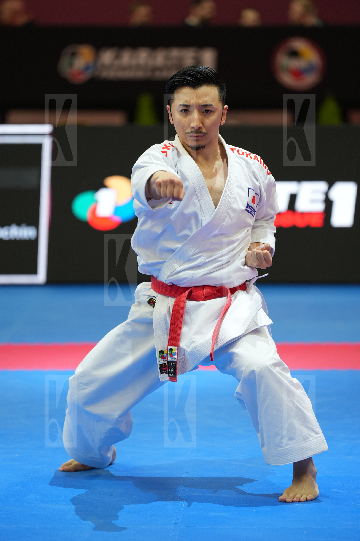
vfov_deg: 10.3
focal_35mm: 200
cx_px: 180
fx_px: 3001
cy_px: 270
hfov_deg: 6.9
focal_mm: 200
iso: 800
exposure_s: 1/500
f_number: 2.8
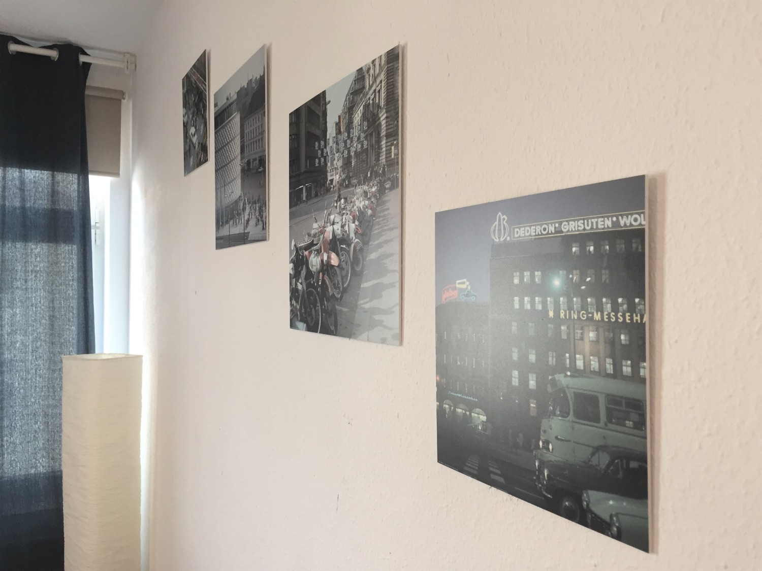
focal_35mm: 29
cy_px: 286
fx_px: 638
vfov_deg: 48.2
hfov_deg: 61.7
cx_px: 381
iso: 125
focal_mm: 4.15
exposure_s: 1/33
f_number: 2.2
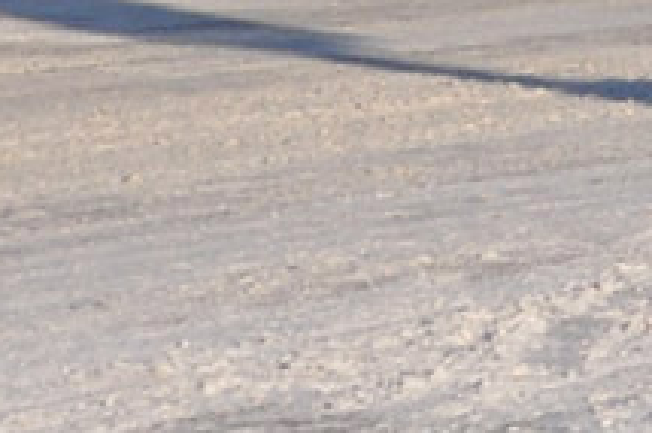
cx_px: 1228
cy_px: -942
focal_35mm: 365
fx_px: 6614
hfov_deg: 5.5
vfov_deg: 3.6
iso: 200
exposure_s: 1/640
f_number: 9
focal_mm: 35
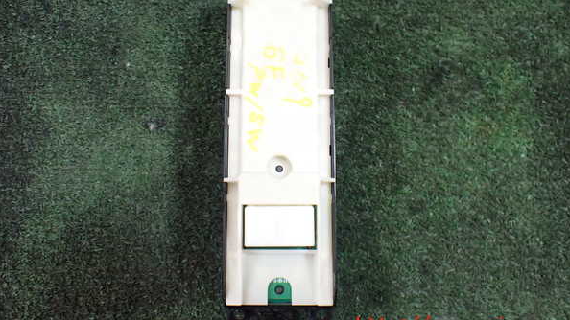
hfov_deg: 59.5
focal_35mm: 33
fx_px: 499
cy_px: 123
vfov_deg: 35.5
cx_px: 285
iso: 640
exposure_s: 1/125
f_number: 2.3
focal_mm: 5.4
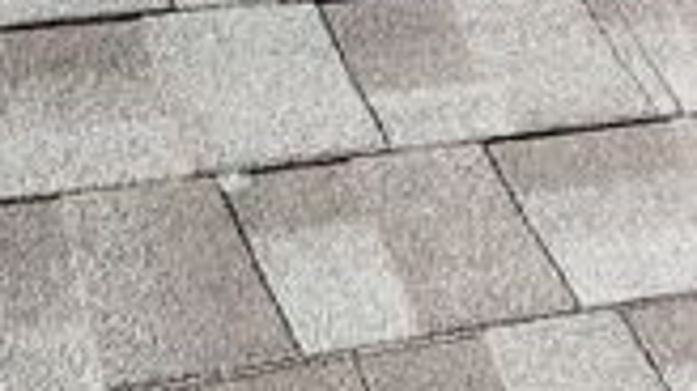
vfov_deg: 16.9
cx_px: -72
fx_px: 1274
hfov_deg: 27.9
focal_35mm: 69
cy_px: -38
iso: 50
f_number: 2.4
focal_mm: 4.3
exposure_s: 1/450
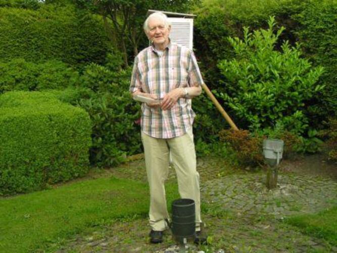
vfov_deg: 32.2
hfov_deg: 42.1
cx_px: 168
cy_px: 126
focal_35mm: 45
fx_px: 438
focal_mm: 6.9
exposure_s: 1/60
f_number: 3.2
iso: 50
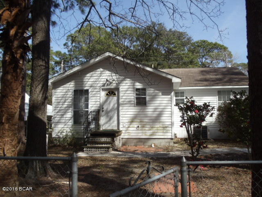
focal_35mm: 44
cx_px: 131
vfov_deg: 32.9
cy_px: 98
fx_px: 333
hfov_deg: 42.9
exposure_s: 1/320
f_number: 7.1
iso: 100
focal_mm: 6
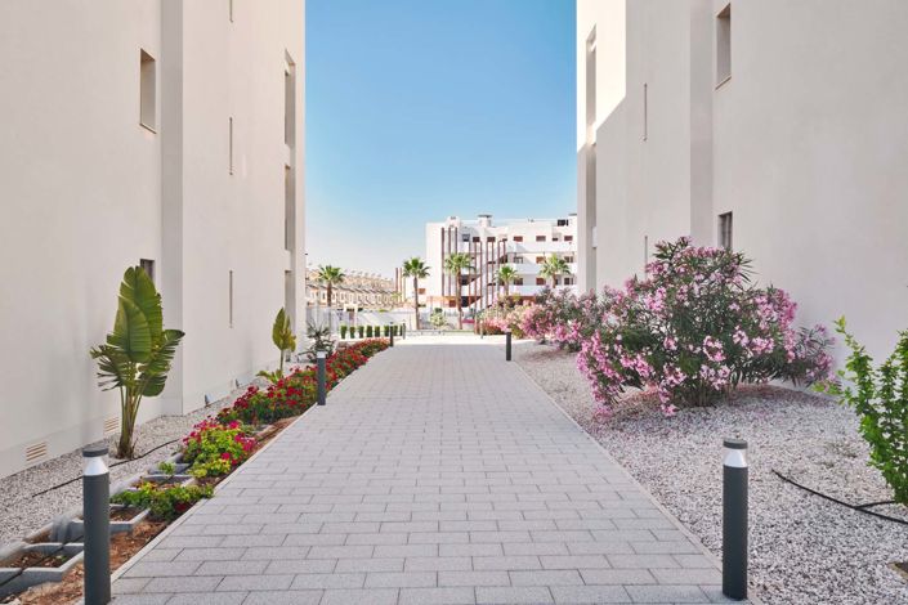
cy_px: 302
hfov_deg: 73.7
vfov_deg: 53.1
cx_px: 454
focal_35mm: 24
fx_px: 605
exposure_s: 1/450
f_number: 7.1
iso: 250
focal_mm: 15.9
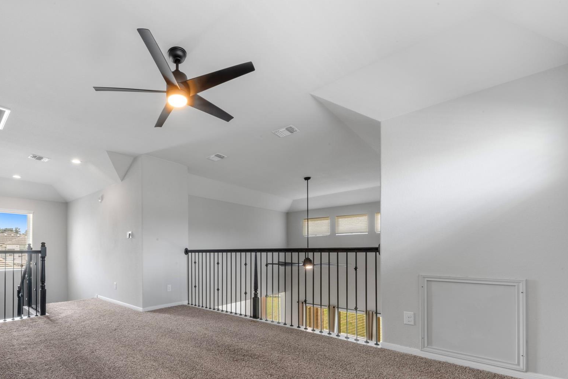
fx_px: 252
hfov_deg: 94.5
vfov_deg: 72.2
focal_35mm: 16
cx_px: 209
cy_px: 242
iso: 250
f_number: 8
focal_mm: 12
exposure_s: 5
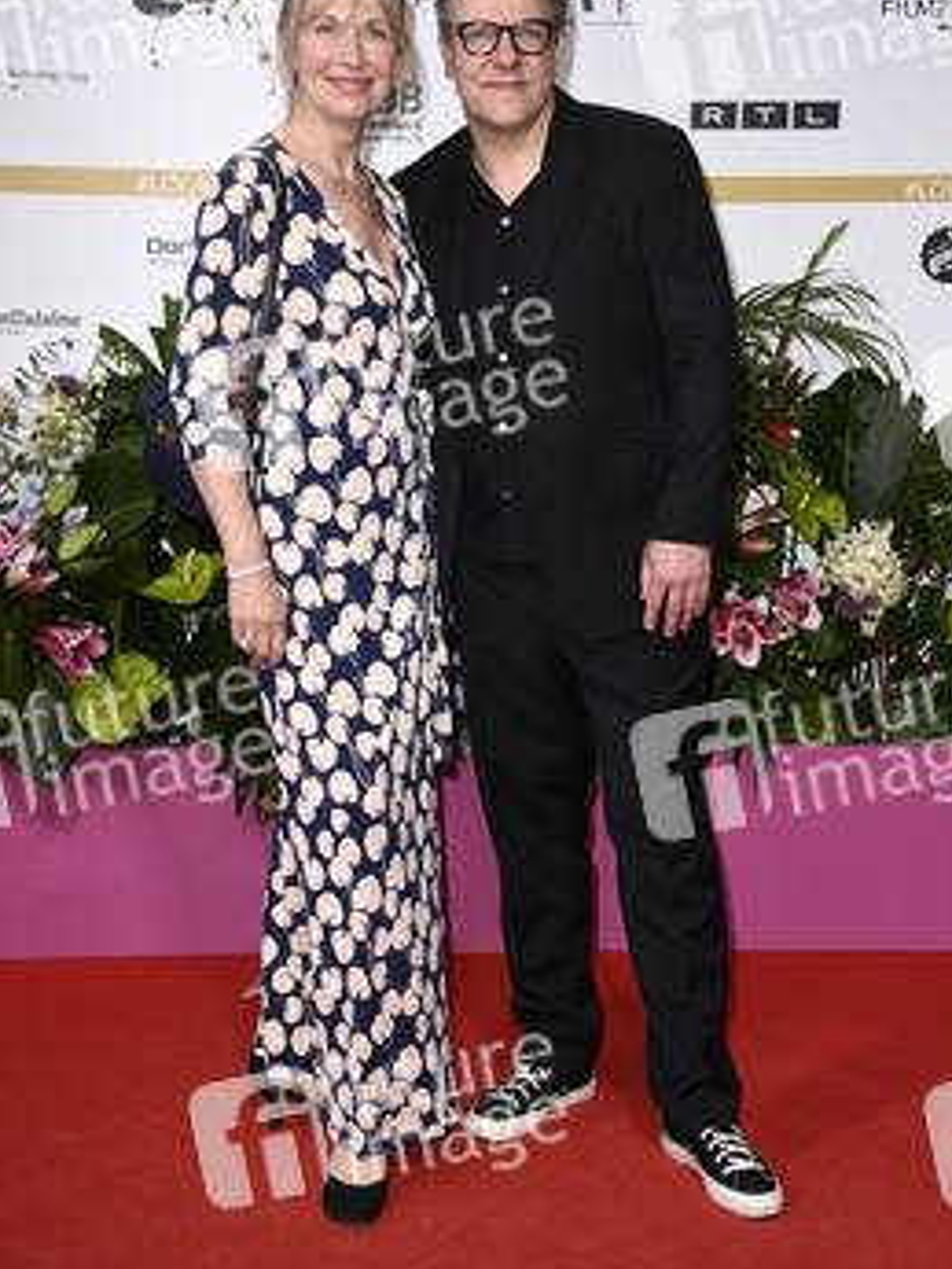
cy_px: 570
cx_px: 485
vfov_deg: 28.1
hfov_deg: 21.3
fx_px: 2529
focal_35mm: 69
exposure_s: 1/250
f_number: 5.6
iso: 500
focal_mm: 62
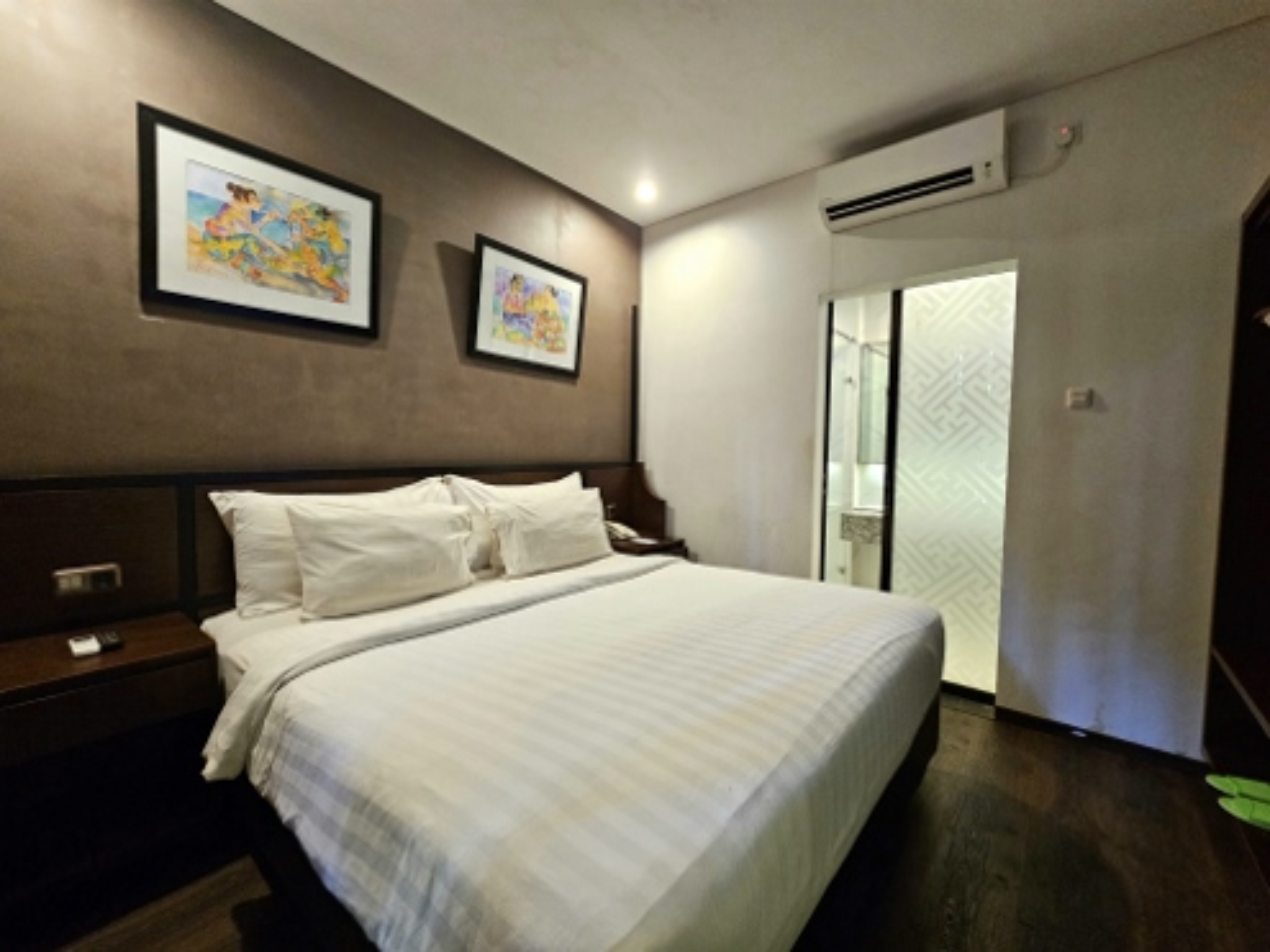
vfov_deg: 89.9
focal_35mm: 13
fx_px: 477
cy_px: 476
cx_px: 635
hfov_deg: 106.2
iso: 400
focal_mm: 2.2
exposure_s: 1/33
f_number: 2.2
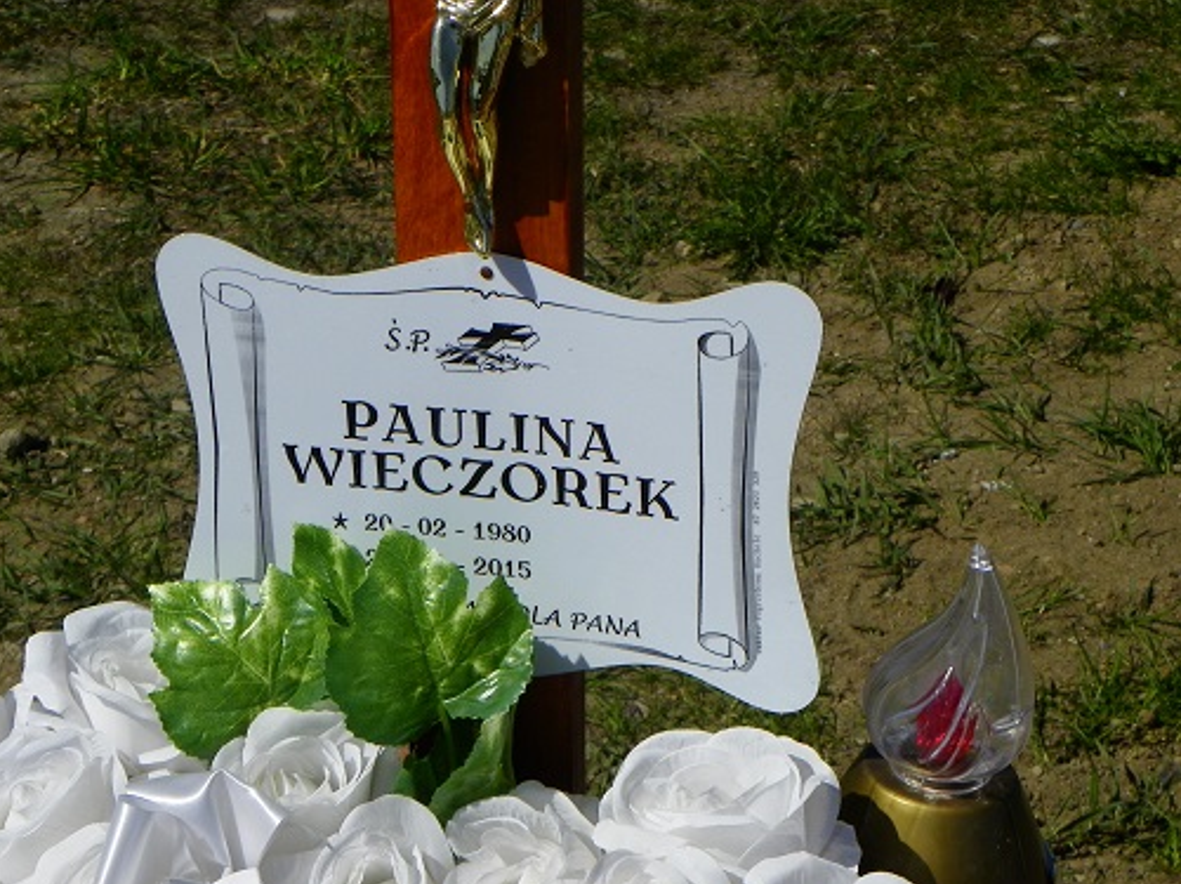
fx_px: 4227
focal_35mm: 124
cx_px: 483
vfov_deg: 11.9
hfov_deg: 15.9
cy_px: 540
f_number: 6.3
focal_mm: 17.3
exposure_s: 1/640
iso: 64
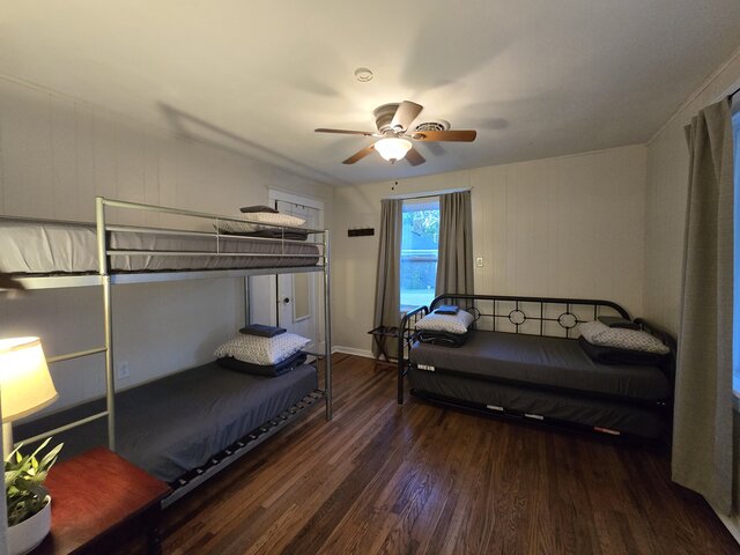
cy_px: 278
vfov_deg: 89.9
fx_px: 278
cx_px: 370
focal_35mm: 13
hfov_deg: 106.2
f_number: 2.2
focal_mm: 2.2
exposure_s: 1/60
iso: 800
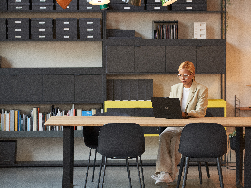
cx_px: 135
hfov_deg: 16.4
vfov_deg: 12.3
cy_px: 94
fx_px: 870
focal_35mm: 120
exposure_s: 1/400
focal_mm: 110
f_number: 2.8
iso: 1000
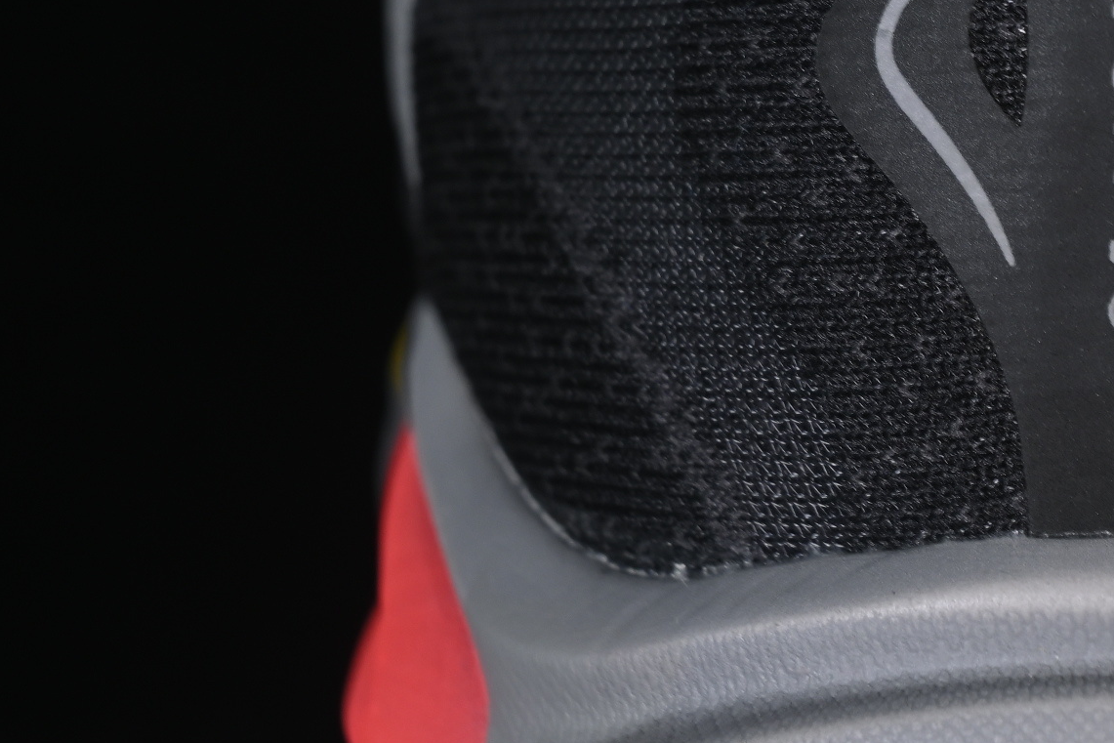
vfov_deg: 7.5
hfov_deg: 11.1
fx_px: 5663
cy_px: 114
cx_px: 1105
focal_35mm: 183
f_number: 6.3
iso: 160
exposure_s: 1/50
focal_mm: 50
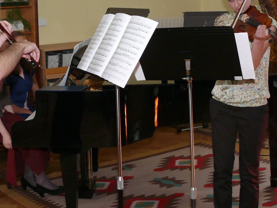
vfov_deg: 20.3
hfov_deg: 26.6
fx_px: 576
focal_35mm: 72
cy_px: 55
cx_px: 66
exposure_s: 1/30
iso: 200
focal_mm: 7.4
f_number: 2.8
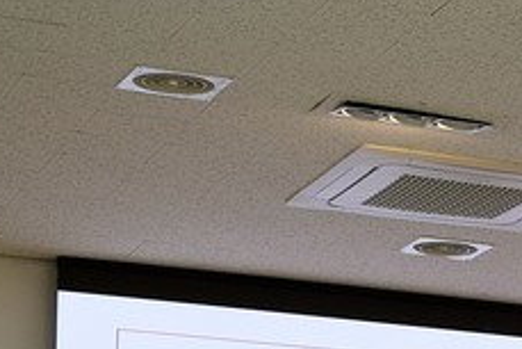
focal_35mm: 201
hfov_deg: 9.8
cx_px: 878
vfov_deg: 6.5
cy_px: 847
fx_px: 2916
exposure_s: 1/40
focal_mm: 24
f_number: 6.3
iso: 400
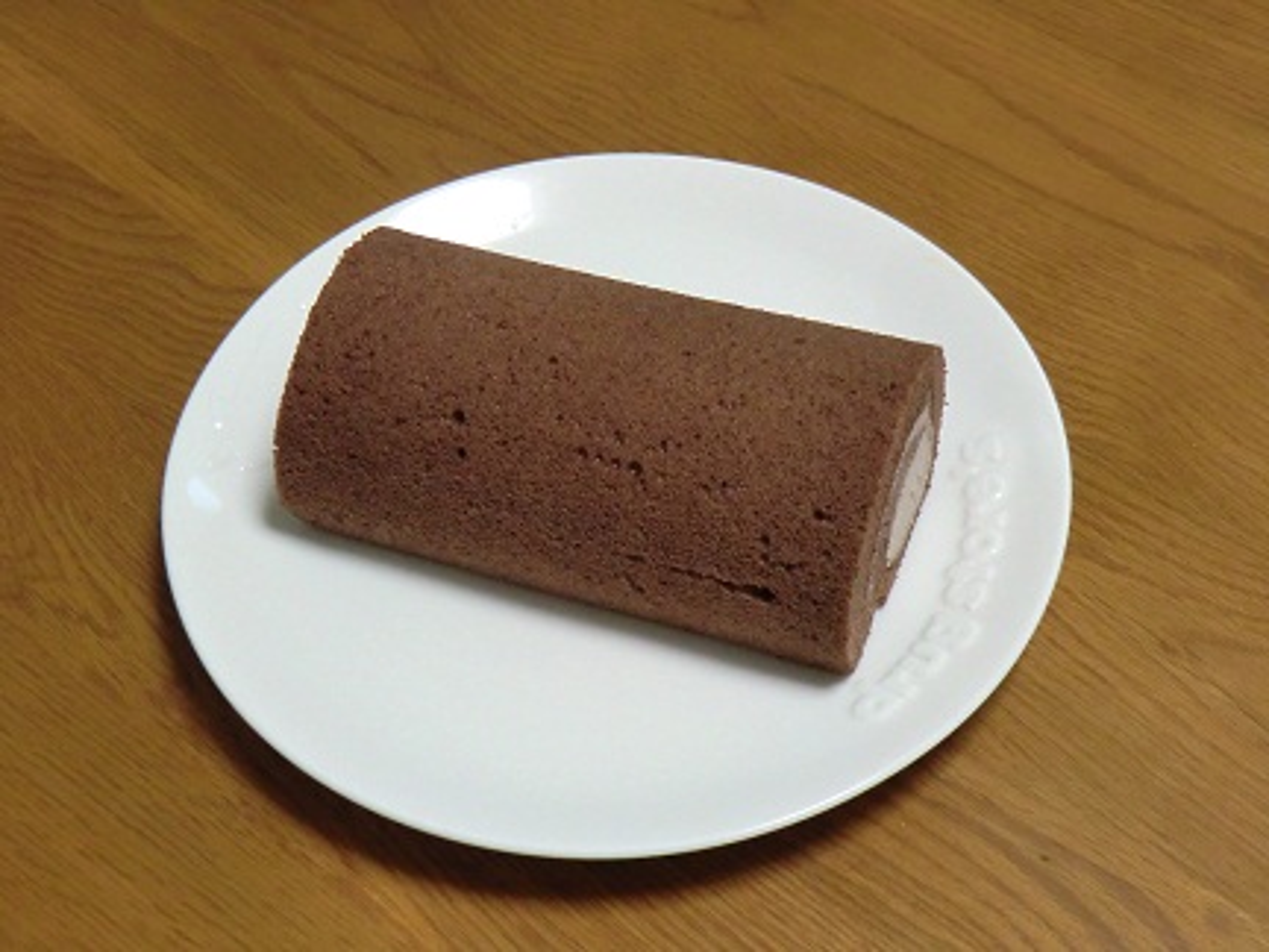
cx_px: 634
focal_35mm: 55
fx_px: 2016
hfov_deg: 34.9
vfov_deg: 26.6
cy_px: 476
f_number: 4.2
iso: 800
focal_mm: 9.8
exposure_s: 1/60
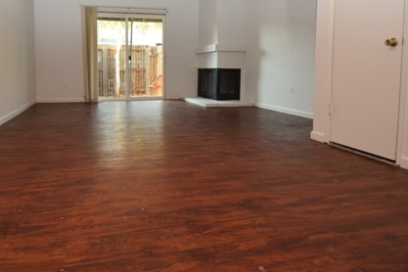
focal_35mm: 23
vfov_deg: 53.6
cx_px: 149
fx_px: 261
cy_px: 84
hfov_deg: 74.6
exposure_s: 1/80
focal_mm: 10
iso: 800
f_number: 4.5
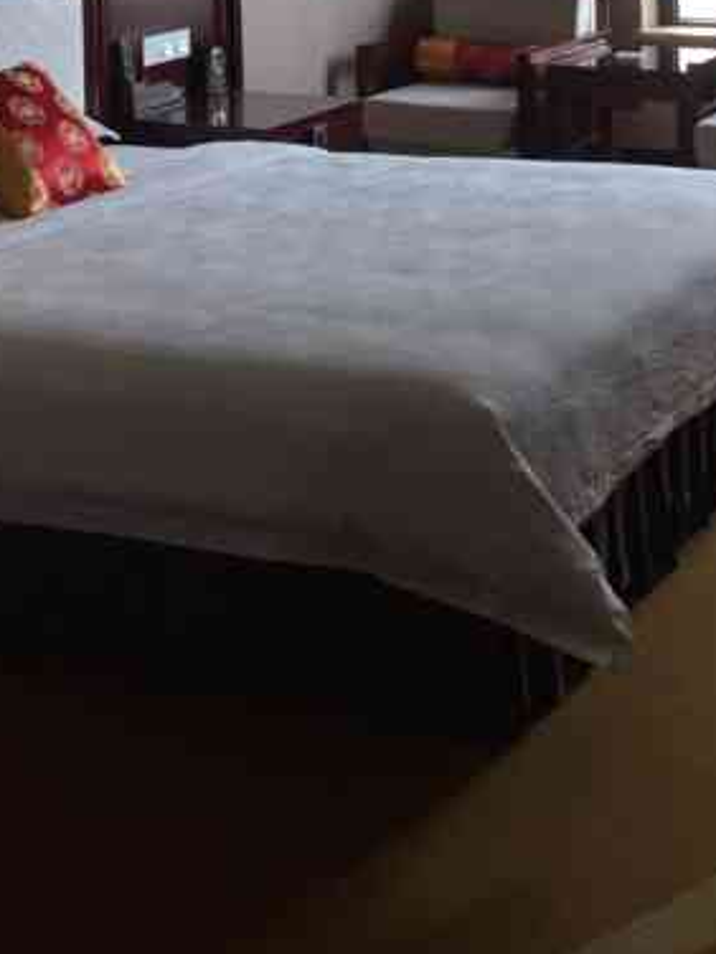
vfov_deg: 25.3
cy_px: -70
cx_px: 587
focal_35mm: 72
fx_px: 1986
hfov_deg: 20.2
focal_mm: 4.15
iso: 32
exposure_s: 1/33
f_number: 2.2
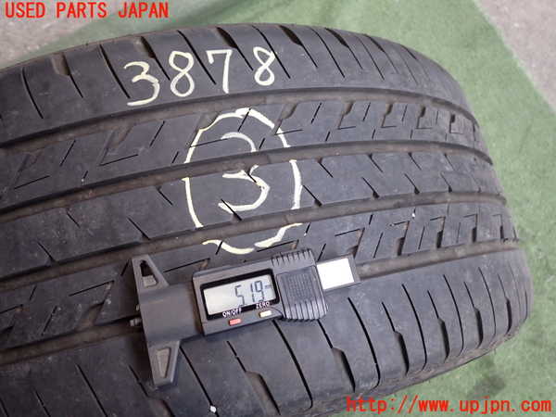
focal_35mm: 30
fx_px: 482
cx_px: 278
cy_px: 208
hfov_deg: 60.0
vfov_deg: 46.8
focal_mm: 5.4
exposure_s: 1/40
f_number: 2.3
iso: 200
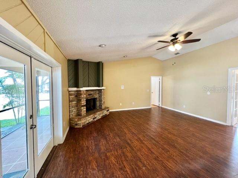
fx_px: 89
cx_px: 119
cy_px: 89
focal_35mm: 13
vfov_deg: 89.9
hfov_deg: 106.2
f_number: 1.8
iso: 250
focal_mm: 1.57
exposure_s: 1/60
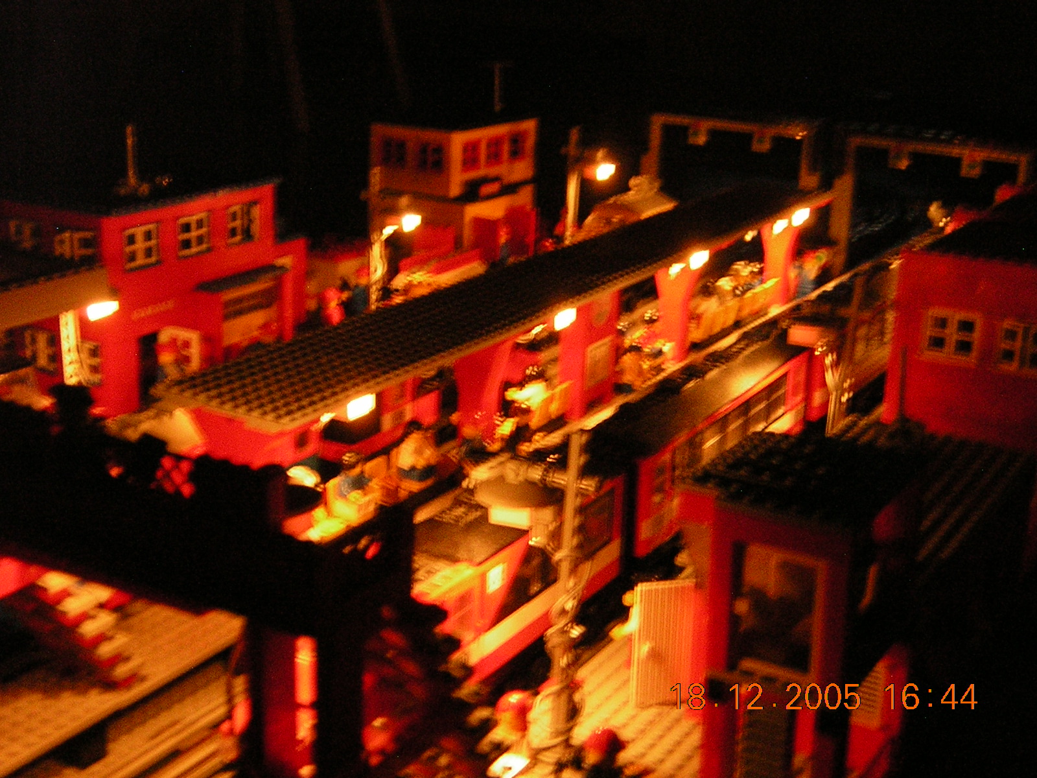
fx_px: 1408
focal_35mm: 47
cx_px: 518
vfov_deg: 30.9
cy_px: 389
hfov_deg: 40.4
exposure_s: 1.5
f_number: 2.9
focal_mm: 6.1
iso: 200
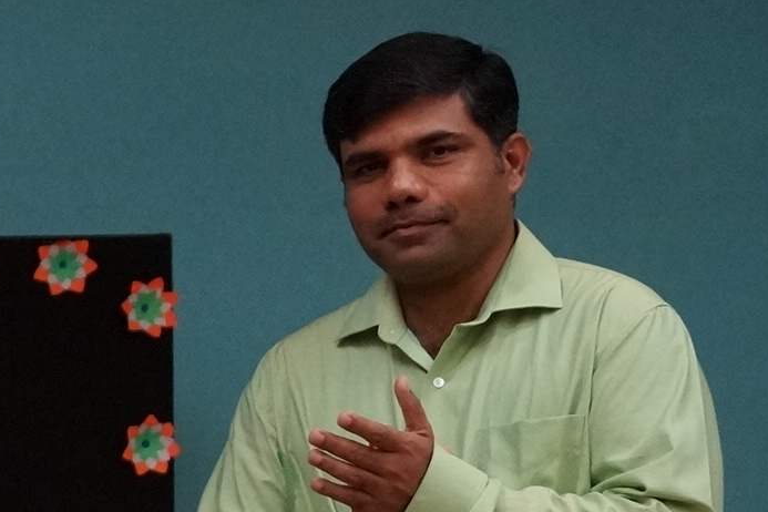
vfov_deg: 8.7
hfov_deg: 12.2
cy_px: 813
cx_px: -629
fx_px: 3285
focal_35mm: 154
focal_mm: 26
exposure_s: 1/160
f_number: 4
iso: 1600
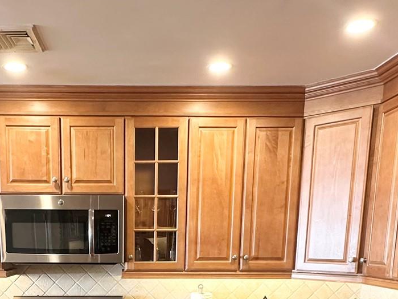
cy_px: 338
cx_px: 126
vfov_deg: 30.9
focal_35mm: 41
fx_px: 471
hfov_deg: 45.0
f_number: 2.2
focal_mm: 2.22
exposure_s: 1/60
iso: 160
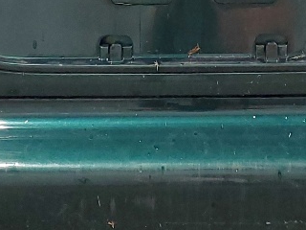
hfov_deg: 15.2
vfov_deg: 11.2
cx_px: 186
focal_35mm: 130
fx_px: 1149
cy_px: -29
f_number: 1.5
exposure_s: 1/60.2
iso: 123
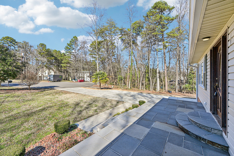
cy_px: 78
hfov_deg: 104.3
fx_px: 91
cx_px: 117
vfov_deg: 81.2
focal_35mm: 14
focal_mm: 14
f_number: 8
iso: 100
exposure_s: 1/250
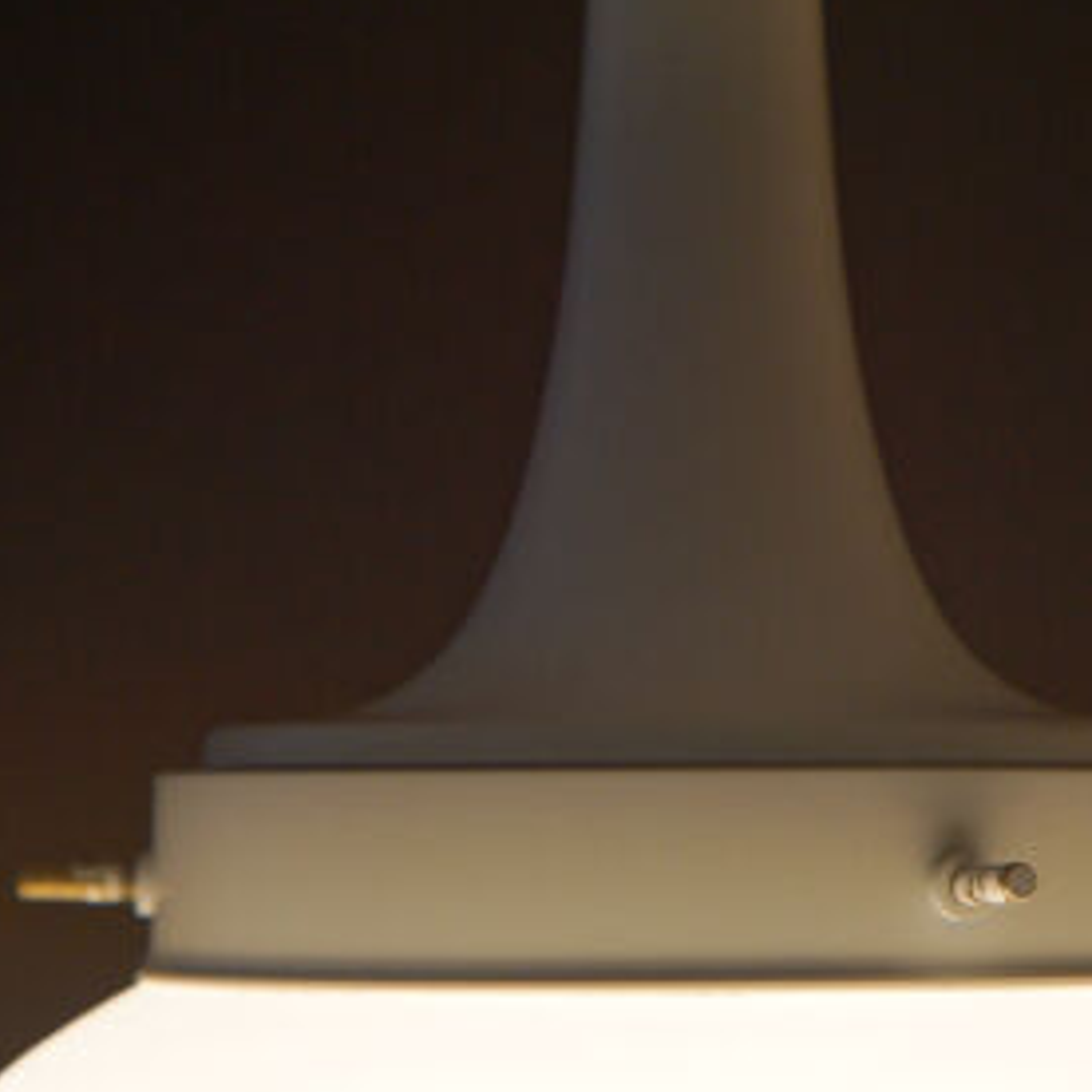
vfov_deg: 9.0
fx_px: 6924
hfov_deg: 9.0
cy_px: 364
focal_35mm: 194
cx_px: 768
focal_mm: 105
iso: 800
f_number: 8
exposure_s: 1/80
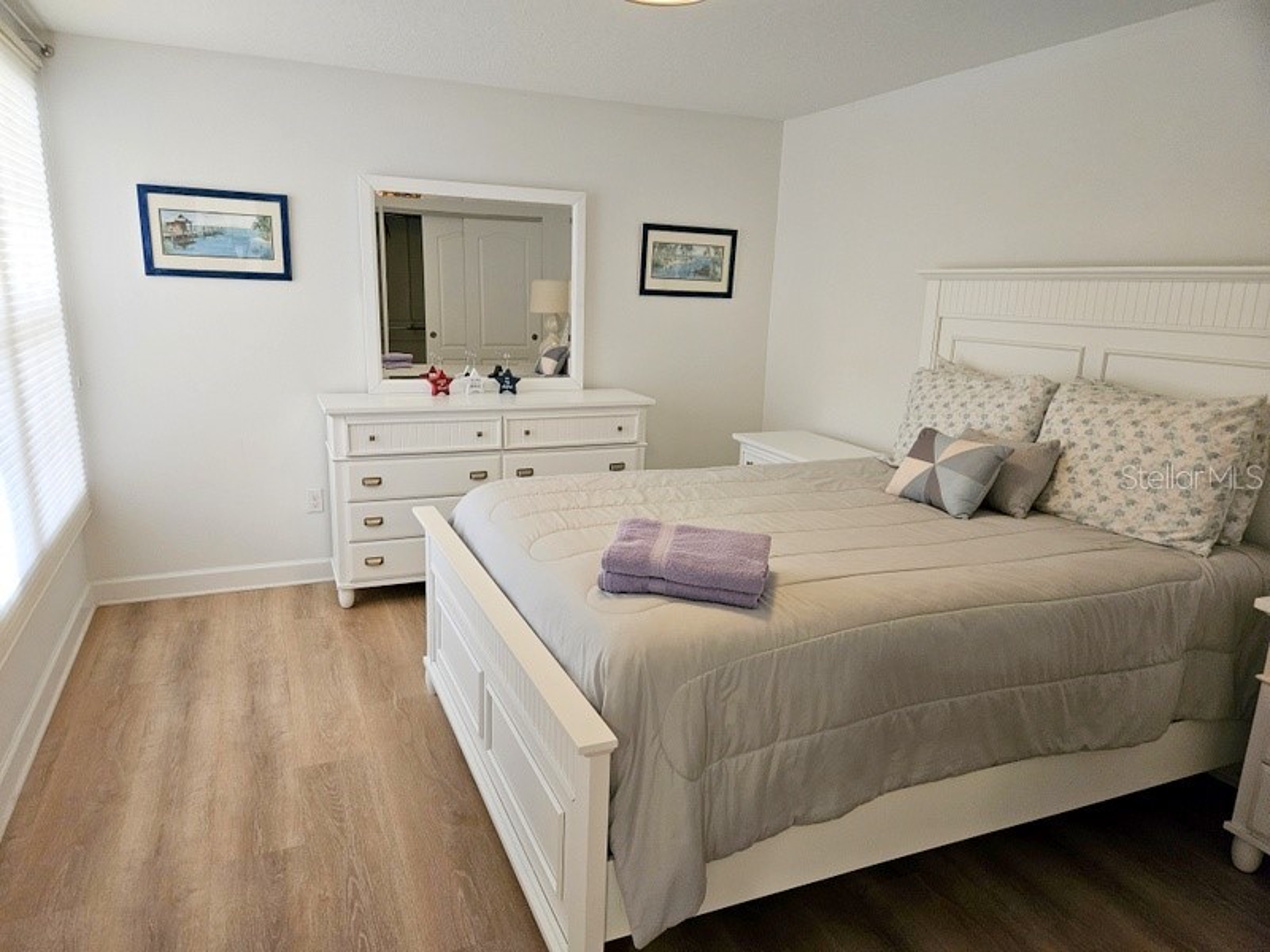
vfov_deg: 58.9
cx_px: 635
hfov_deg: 73.9
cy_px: 476
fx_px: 844
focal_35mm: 23
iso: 640
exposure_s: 1/120
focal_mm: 5.4
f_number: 1.8
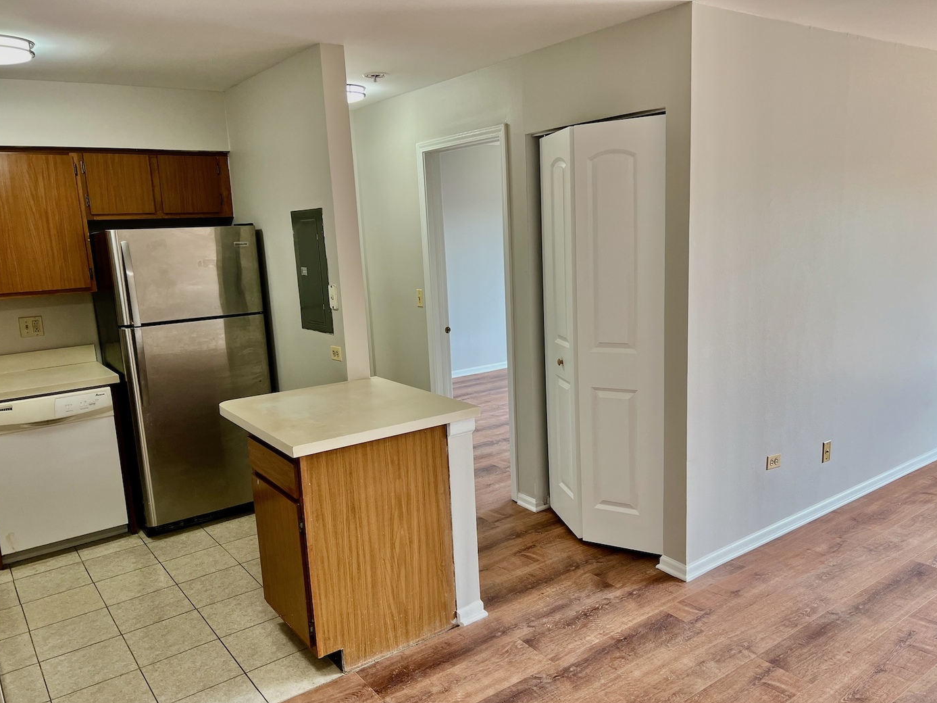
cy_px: 364
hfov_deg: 65.3
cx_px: 467
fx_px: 731
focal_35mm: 27
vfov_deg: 51.3
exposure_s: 1/120
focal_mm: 5.7
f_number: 1.5
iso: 100
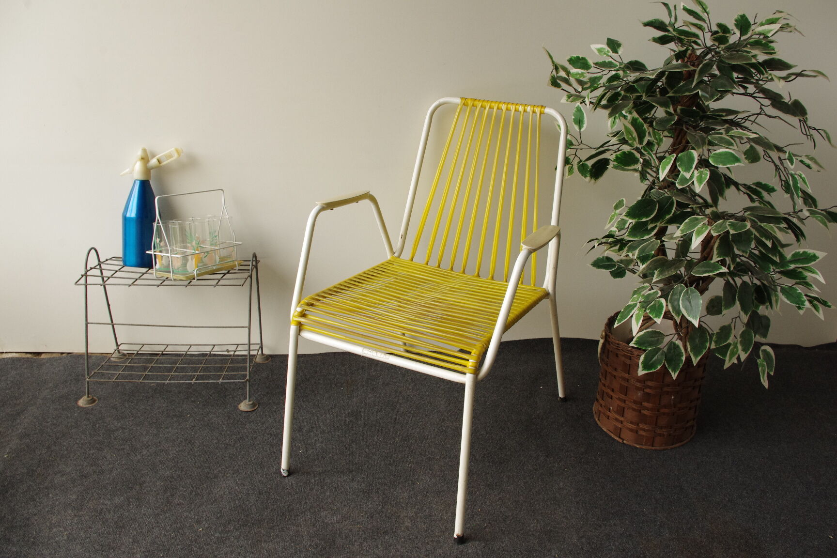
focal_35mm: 30
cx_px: 418
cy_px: 279
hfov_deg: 61.9
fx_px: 697
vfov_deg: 43.6
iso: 800
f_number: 8
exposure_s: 1/125
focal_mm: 20
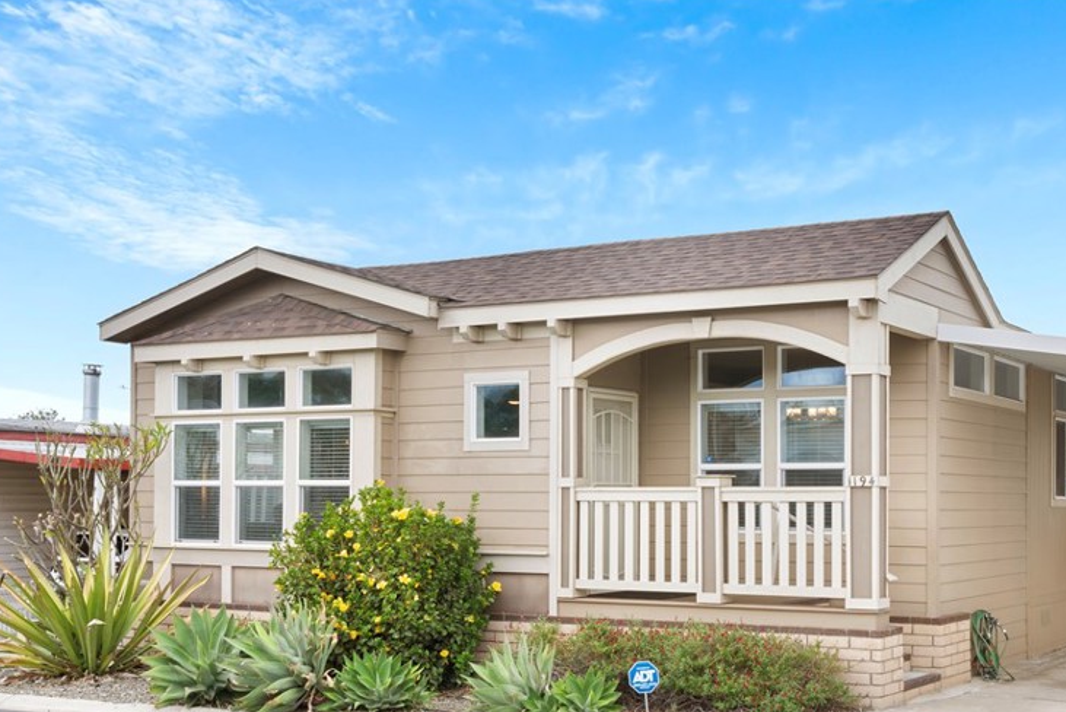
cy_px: 487
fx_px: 1451
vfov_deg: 27.3
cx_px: 726
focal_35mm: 49
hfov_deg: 39.8
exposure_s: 1/5
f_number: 22
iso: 50
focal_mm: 35
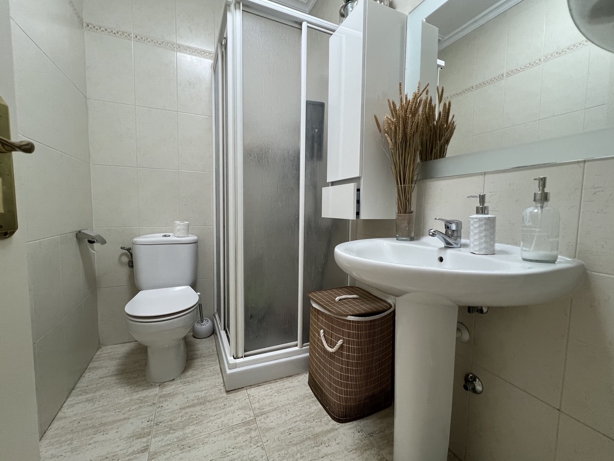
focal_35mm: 13
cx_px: 307
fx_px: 231
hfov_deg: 106.2
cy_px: 230
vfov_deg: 89.9
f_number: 1.8
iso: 160
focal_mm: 1.57
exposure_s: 1/100
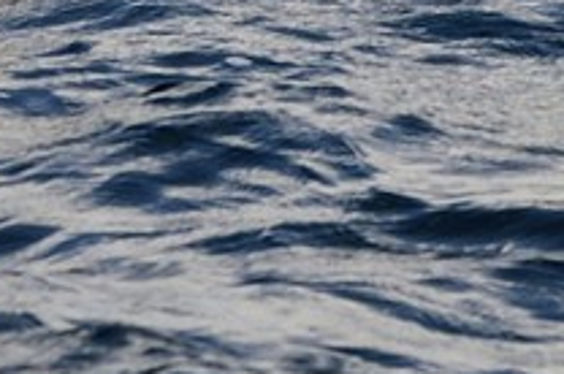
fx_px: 12655
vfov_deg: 1.7
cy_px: -835
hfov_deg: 2.5
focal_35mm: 809
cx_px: 1828
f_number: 7.1
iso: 200
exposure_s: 1/1000
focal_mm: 105
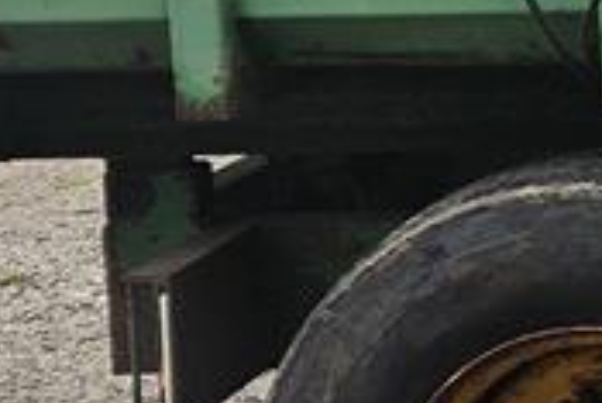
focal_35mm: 140
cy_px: 10
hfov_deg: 12.7
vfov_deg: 9.8
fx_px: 2343
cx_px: 1232
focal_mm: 5.4
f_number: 1.8
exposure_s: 1/180
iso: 32
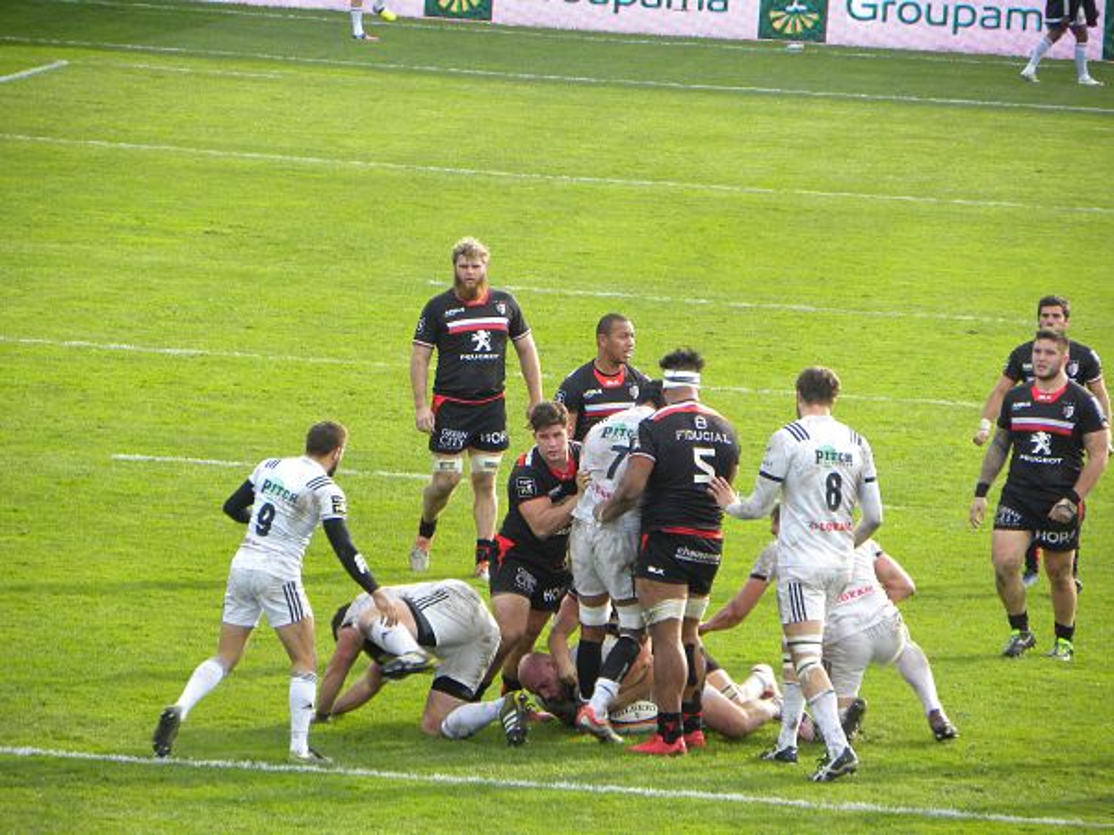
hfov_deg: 5.3
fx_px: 12132
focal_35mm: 377
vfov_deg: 3.9
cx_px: 557
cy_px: 418
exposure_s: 1/147
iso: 91
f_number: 5
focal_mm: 67.2
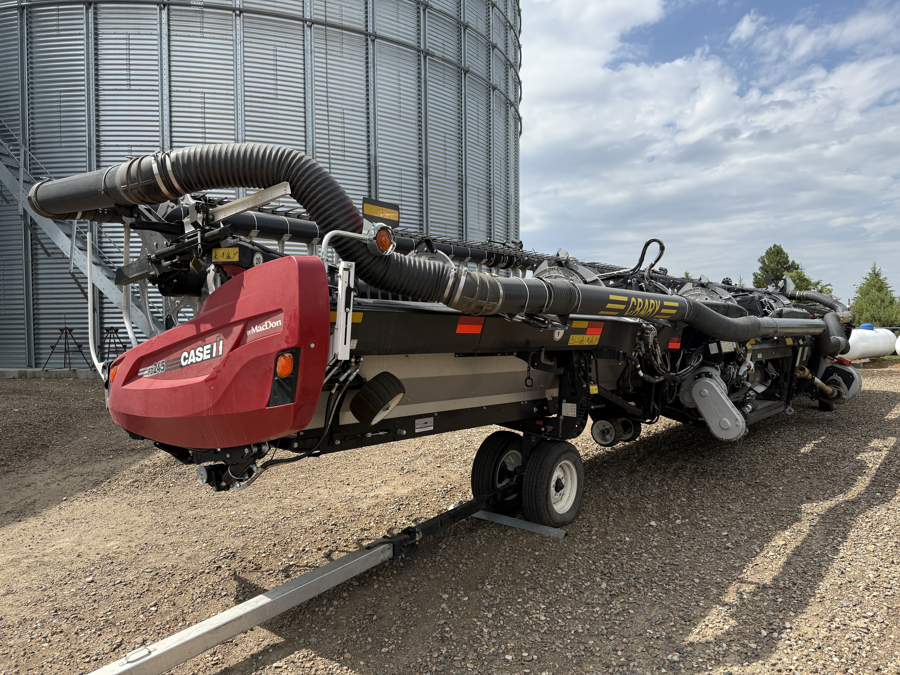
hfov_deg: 71.6
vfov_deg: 56.8
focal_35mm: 24
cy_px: 338
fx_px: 624
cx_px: 450
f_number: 1.78
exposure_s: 1/4405
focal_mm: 6.76
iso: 80
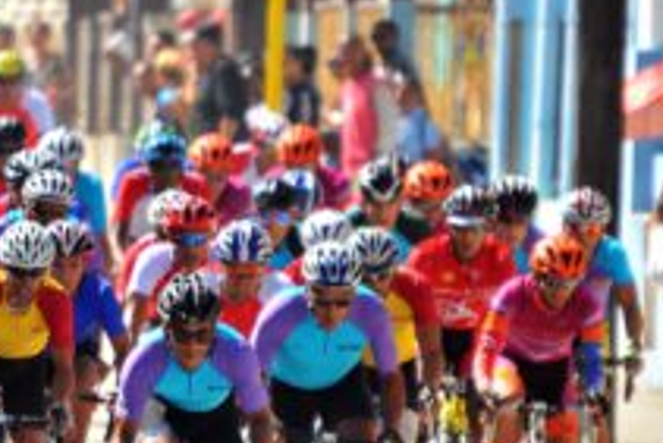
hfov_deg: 1.8
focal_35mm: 1158
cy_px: 386
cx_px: 145
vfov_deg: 1.2
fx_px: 21340
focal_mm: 400
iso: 500
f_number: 5.6
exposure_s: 1/1000
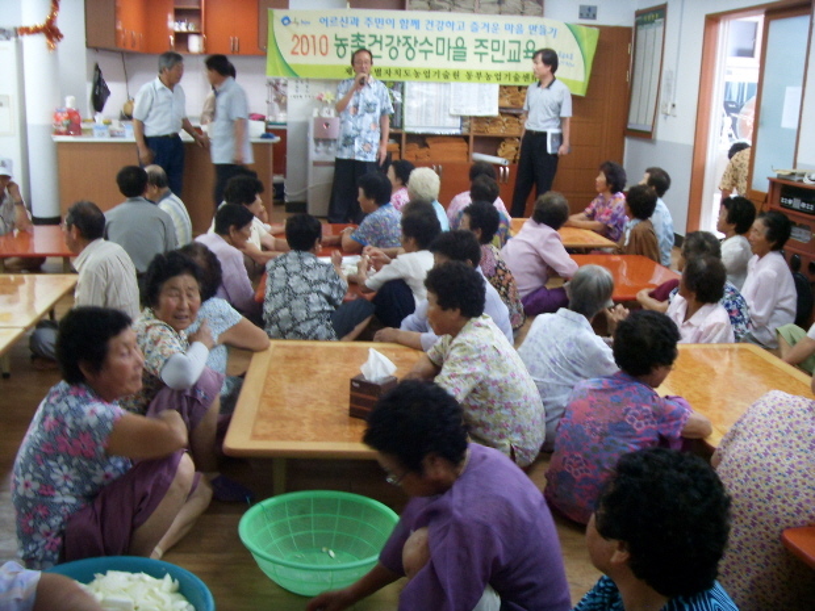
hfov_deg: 47.9
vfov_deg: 36.8
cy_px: 306
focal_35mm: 39
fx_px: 918
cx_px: 408
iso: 200
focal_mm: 6.6
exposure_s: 1/15
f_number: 3.5
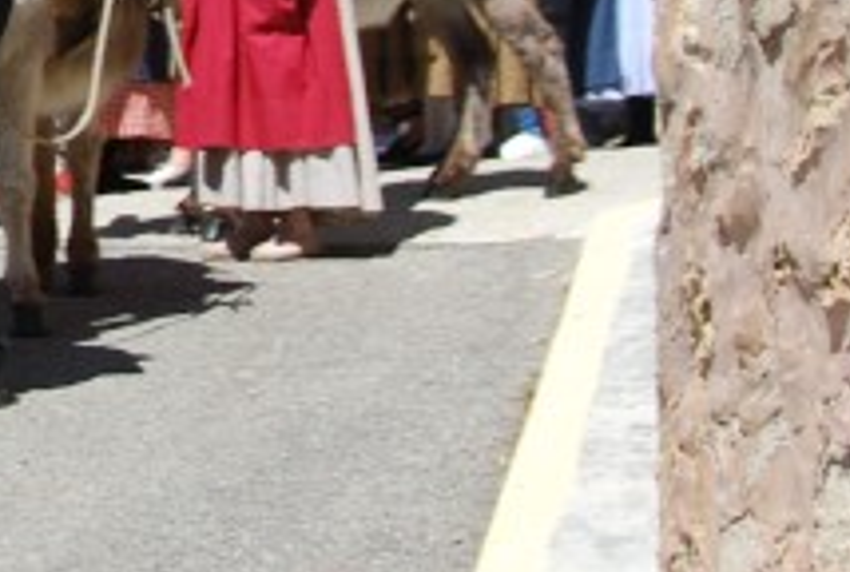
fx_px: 5187
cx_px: -753
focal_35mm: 219
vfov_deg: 6.2
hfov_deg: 8.9
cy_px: -298
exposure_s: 1/250
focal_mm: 35
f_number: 8
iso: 100
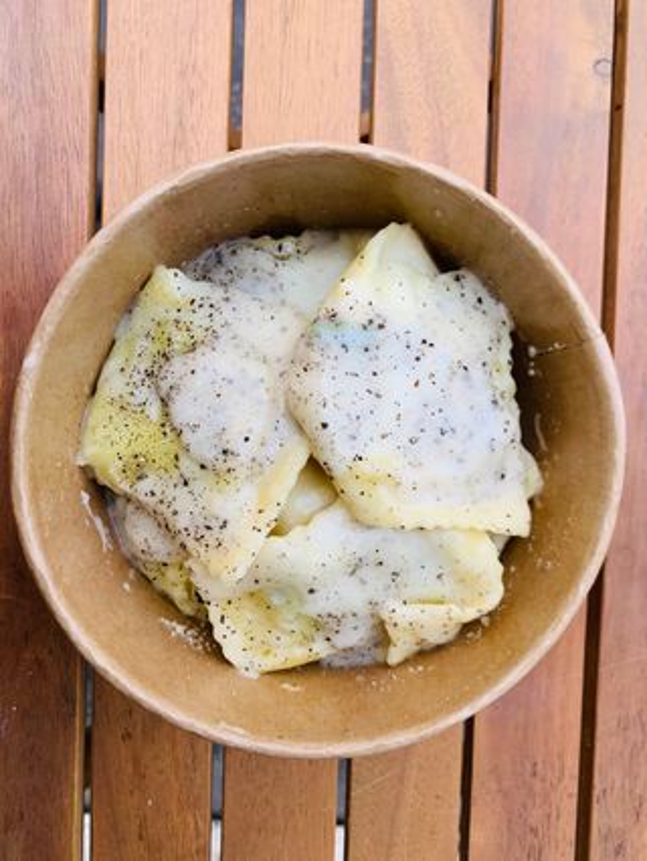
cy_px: 430
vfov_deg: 67.3
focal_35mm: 26
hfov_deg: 53.1
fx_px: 647
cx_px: 324
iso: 25
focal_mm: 4.25
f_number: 1.8
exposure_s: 1/322
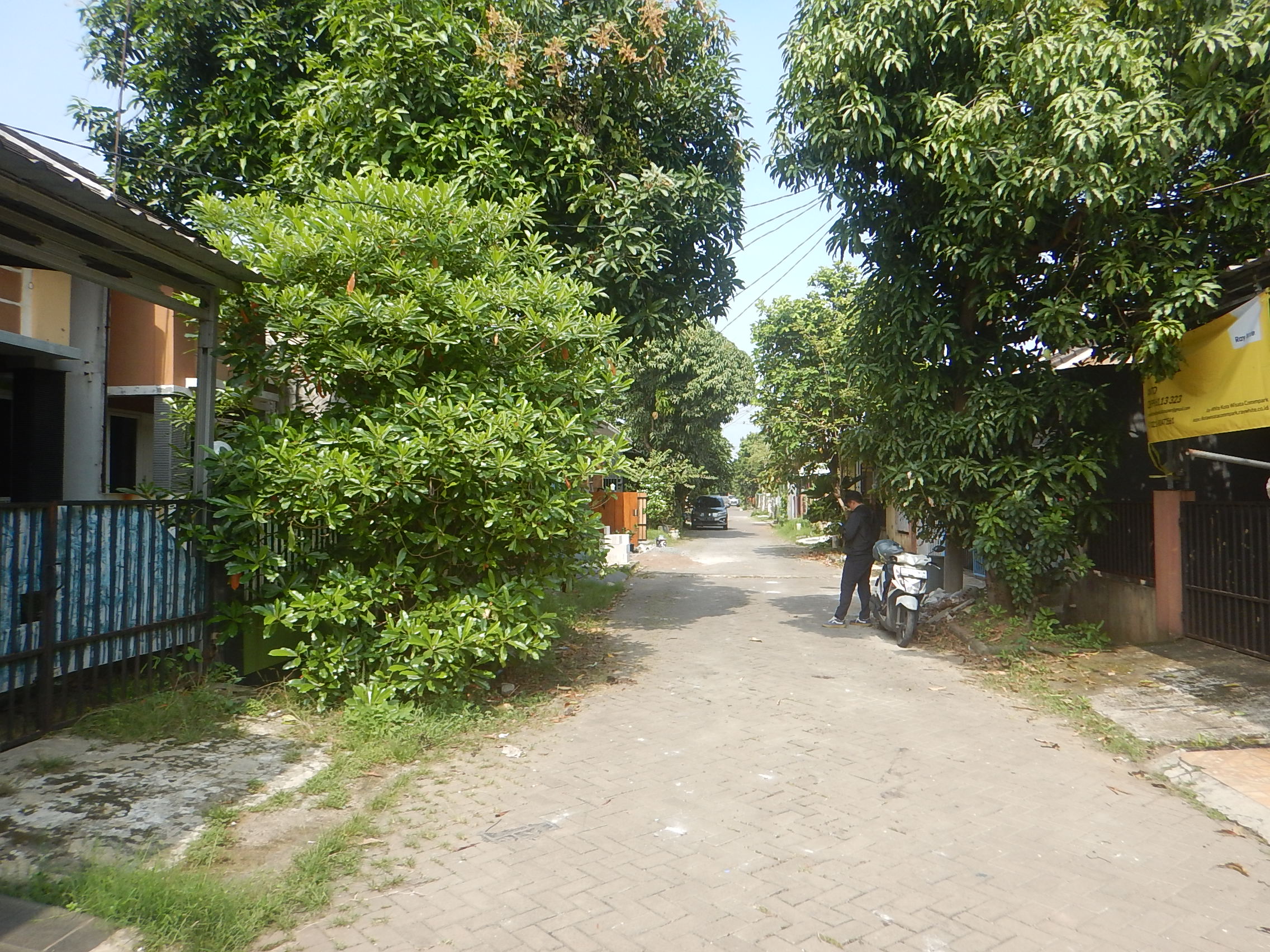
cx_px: 635
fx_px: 881
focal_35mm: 24
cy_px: 476
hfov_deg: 71.6
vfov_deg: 56.8
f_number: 2.8
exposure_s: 1/800
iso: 125
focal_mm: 4.3
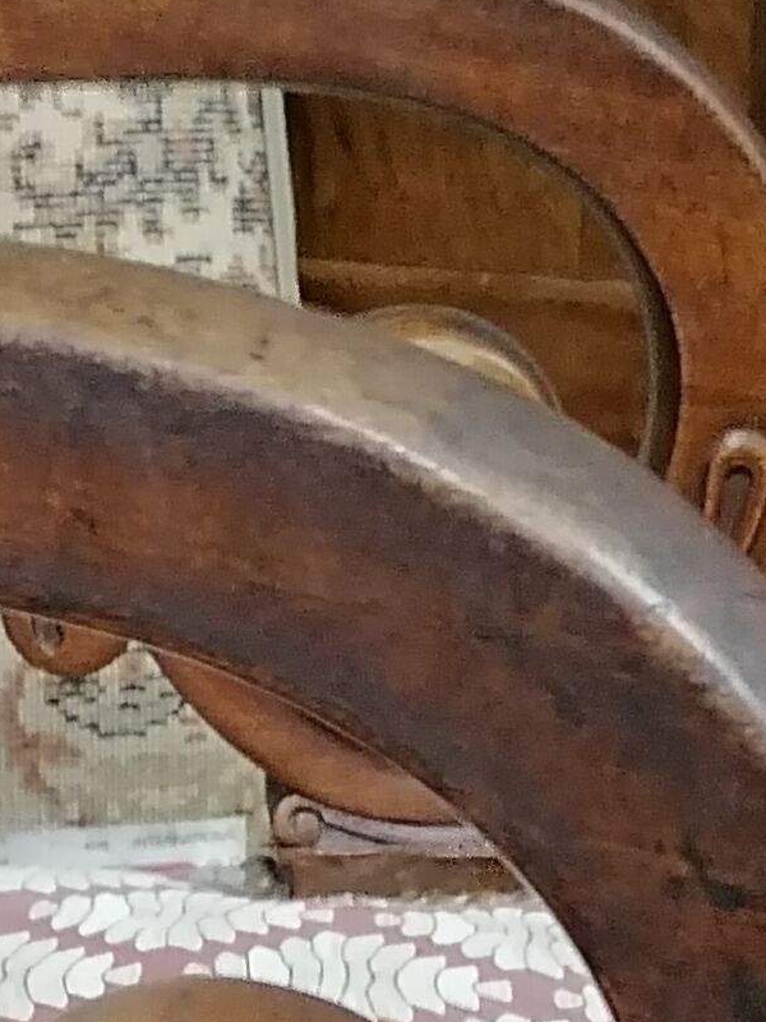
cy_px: 1843
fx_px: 3836
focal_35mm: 130
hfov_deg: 11.2
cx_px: -172
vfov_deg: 13.6
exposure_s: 1/25
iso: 640
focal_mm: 5.4
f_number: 1.8
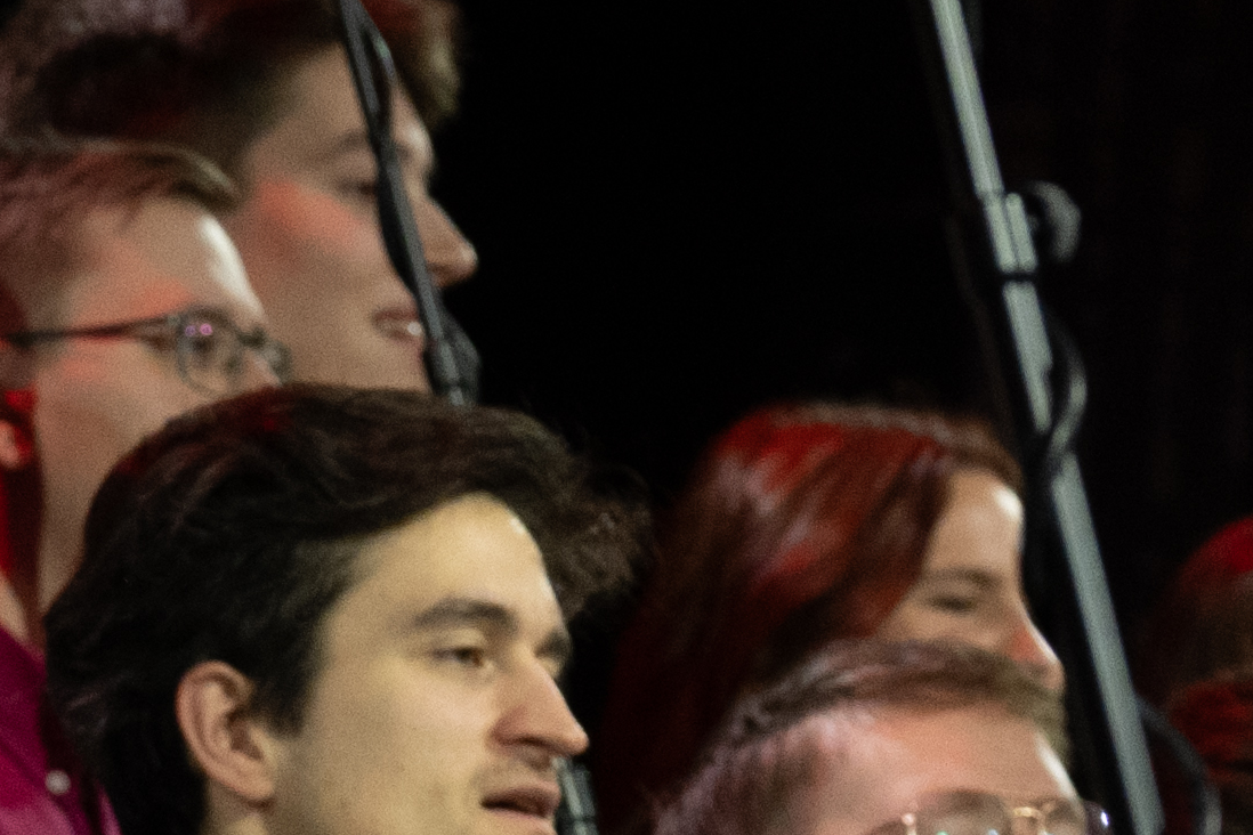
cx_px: 2
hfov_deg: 3.2
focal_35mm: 639
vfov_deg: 2.1
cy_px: 1644
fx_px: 22239
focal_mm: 85
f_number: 4.5
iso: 800
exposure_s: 1/100
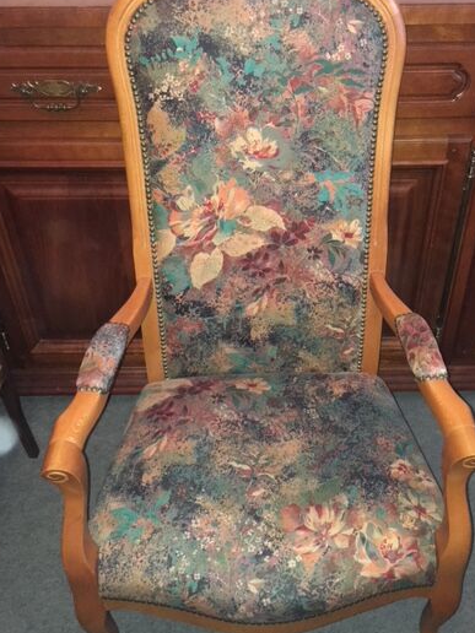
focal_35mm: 36
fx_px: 659
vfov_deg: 51.3
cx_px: 275
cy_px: 308
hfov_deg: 39.6
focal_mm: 4.15
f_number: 2.2
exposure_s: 1/17
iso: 320
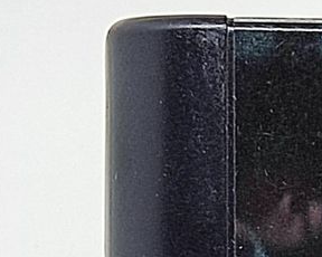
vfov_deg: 6.6
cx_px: 466
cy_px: 350
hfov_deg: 8.2
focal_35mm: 232
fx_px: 2209
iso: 55
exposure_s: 1/120
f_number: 1.79
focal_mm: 4.71
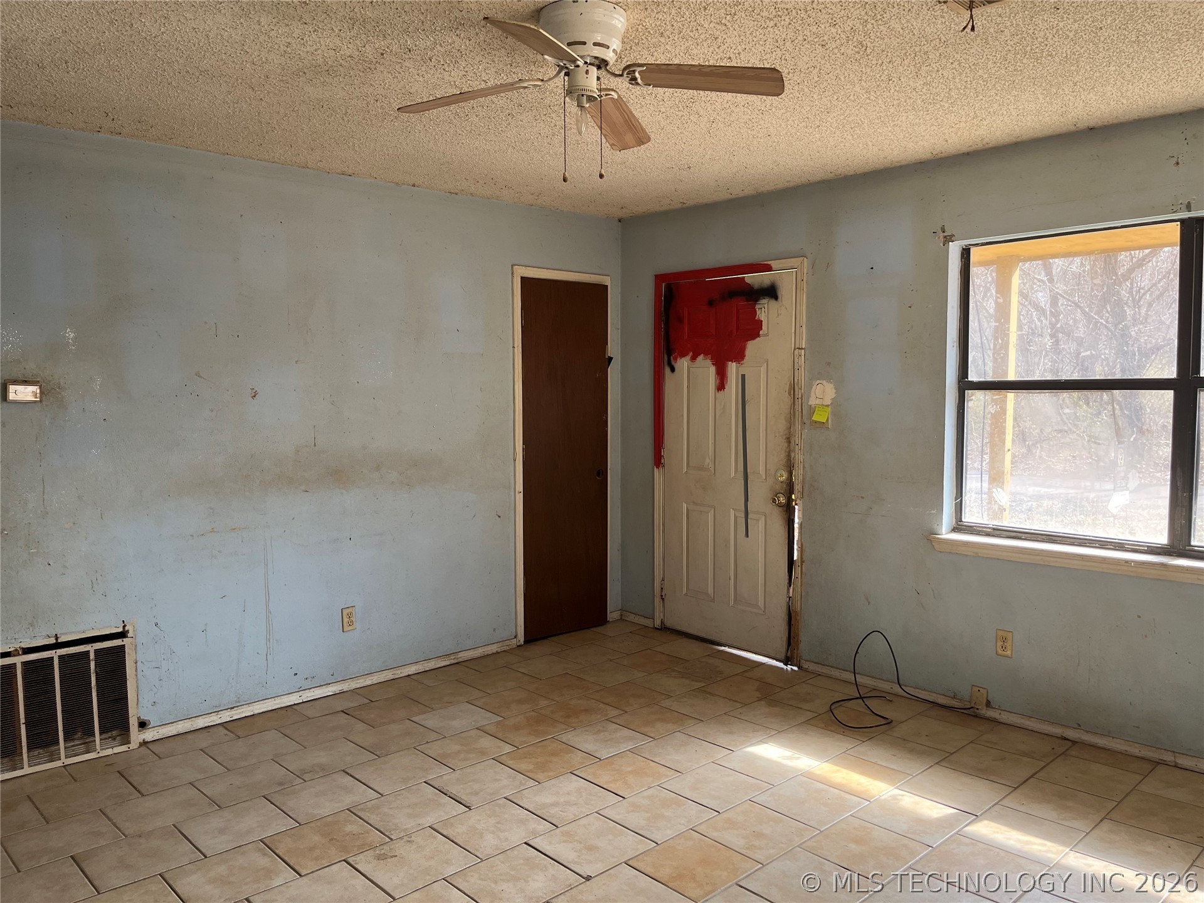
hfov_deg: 67.3
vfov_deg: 53.1
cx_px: 602
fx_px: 904
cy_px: 452
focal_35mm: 26
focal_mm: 5.1
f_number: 1.6
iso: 64
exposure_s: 1/126
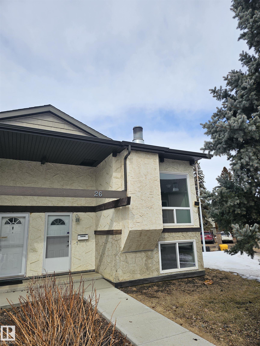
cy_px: 173
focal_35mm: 23
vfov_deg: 73.9
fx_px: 230
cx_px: 130
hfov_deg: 58.9
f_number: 1.7
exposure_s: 1/1365
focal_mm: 6.3
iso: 10
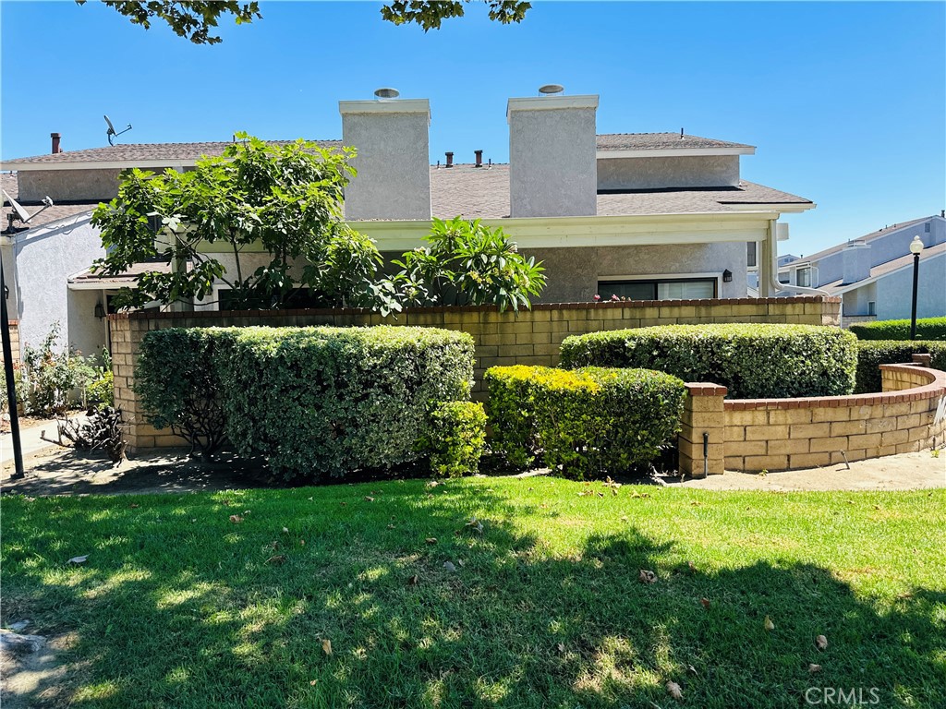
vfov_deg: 56.8
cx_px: 473
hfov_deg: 71.6
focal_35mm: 24
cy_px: 354
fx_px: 656
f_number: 1.78
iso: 80
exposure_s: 1/1880
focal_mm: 6.86
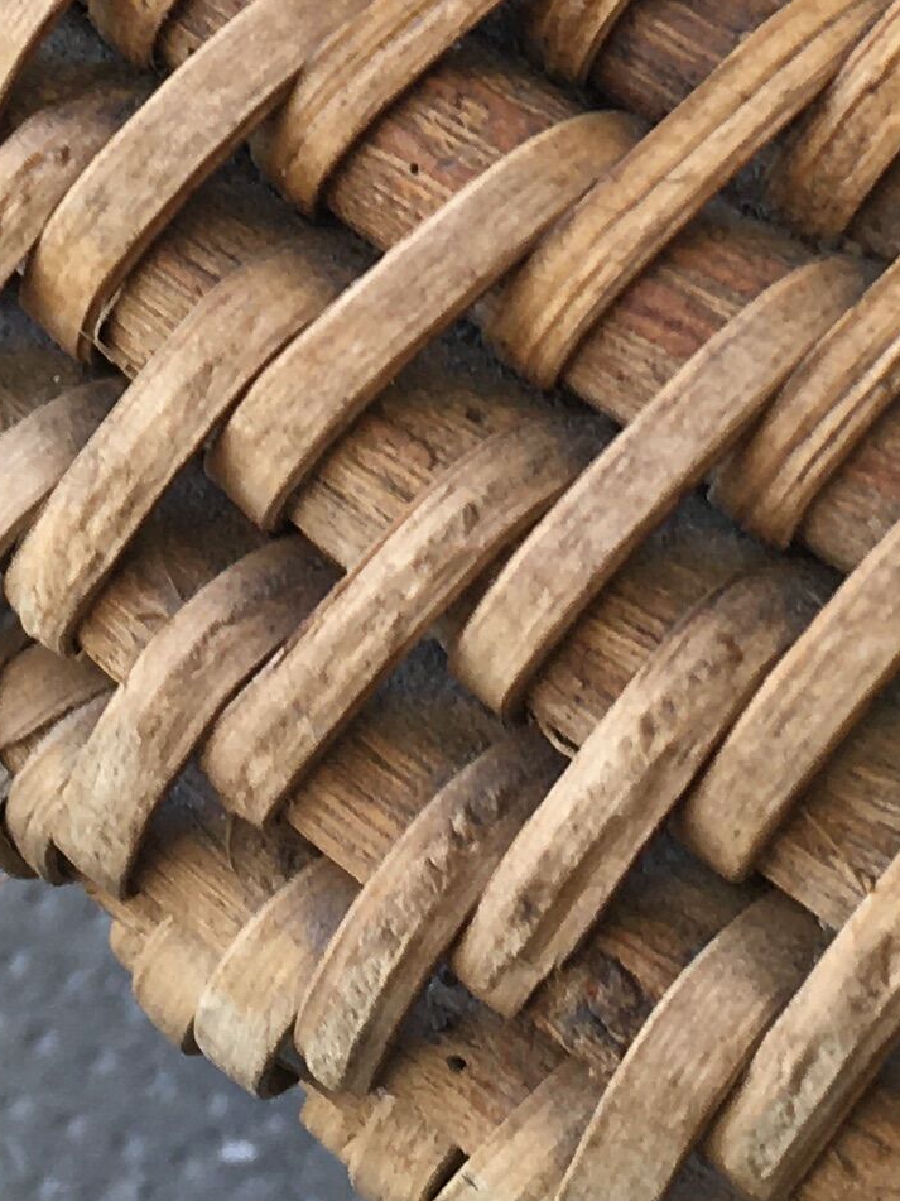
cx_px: 478
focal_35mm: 123
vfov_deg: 15.0
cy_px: -533
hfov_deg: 12.0
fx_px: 4265
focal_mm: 4.15
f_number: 2.2
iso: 25
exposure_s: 1/50
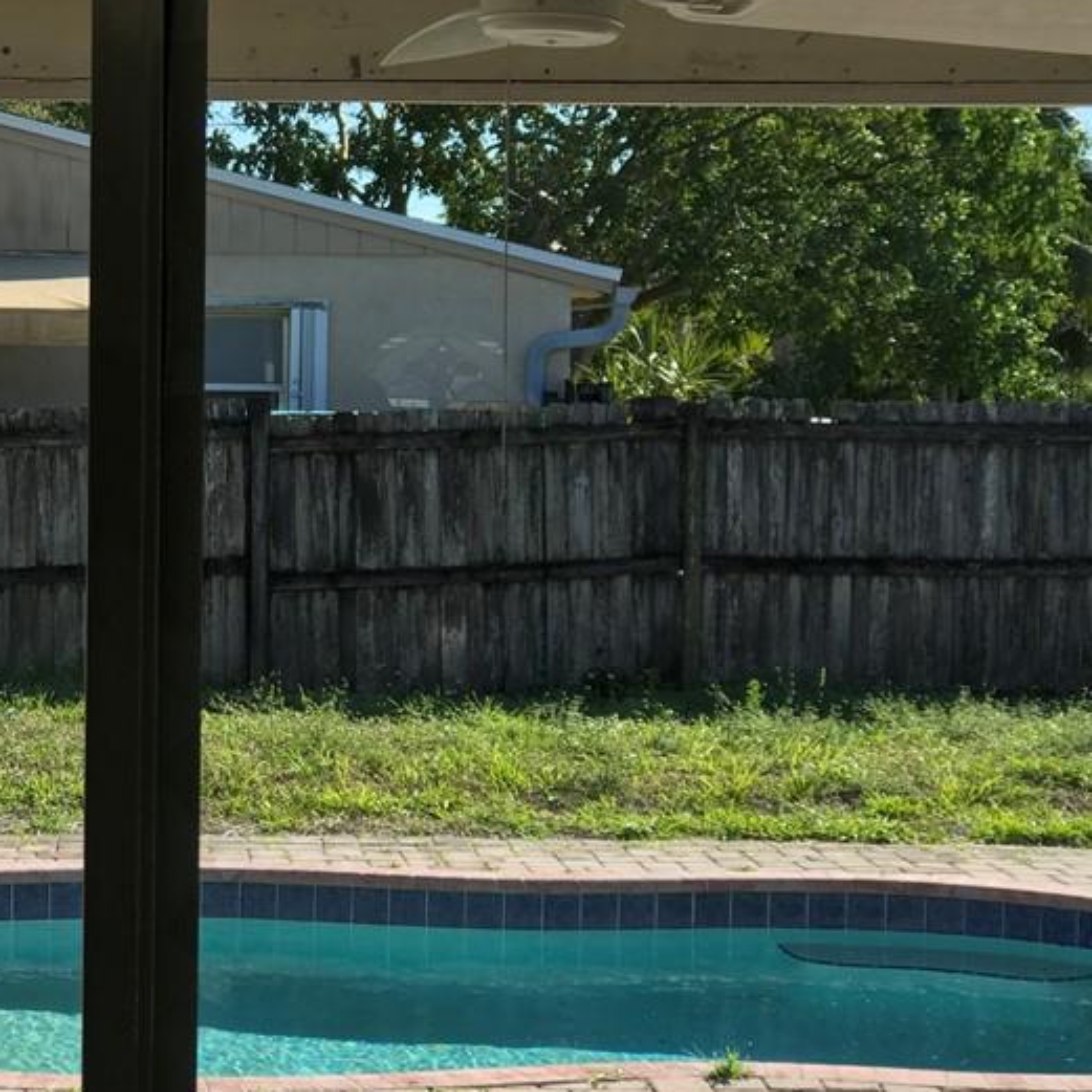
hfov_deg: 17.4
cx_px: 155
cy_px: 583
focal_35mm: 99
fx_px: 3533
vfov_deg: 17.6
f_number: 2.8
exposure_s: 1/328
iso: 20
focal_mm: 6.6
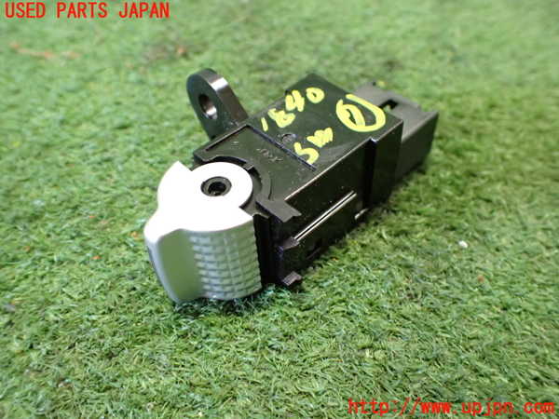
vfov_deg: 46.8
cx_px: 280
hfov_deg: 60.0
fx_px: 484
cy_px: 210
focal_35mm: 30
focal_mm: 5.4
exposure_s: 1/30
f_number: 2.3
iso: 1000
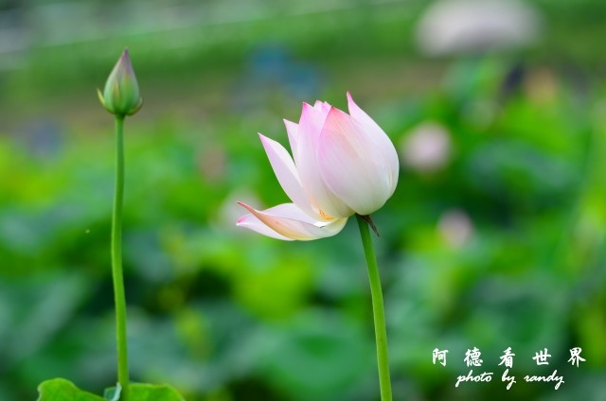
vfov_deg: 3.7
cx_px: 303
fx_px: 6300
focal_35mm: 375
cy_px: 200
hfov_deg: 5.5
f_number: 7.1
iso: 100
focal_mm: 250
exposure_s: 1/200
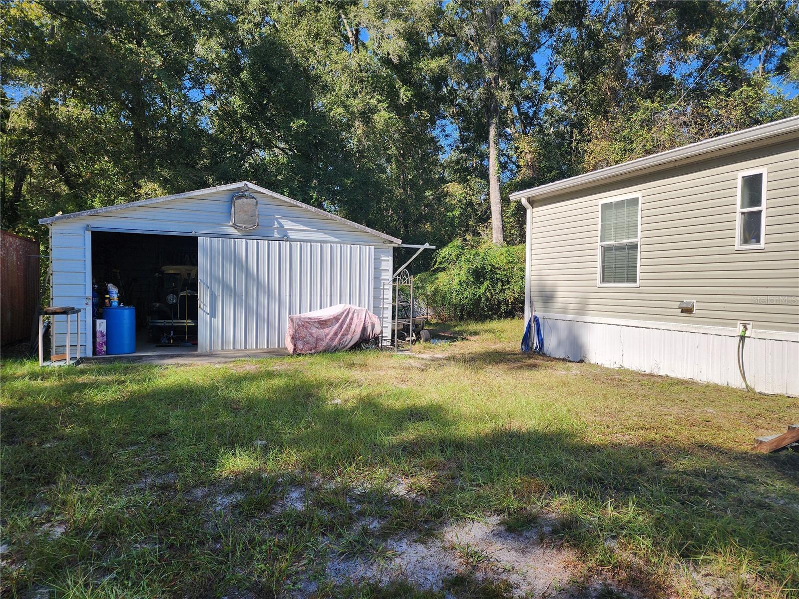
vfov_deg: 58.9
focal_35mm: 23
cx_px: 400
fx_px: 531
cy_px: 300
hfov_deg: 73.9
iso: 12
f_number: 1.8
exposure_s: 1/607
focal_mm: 6.4
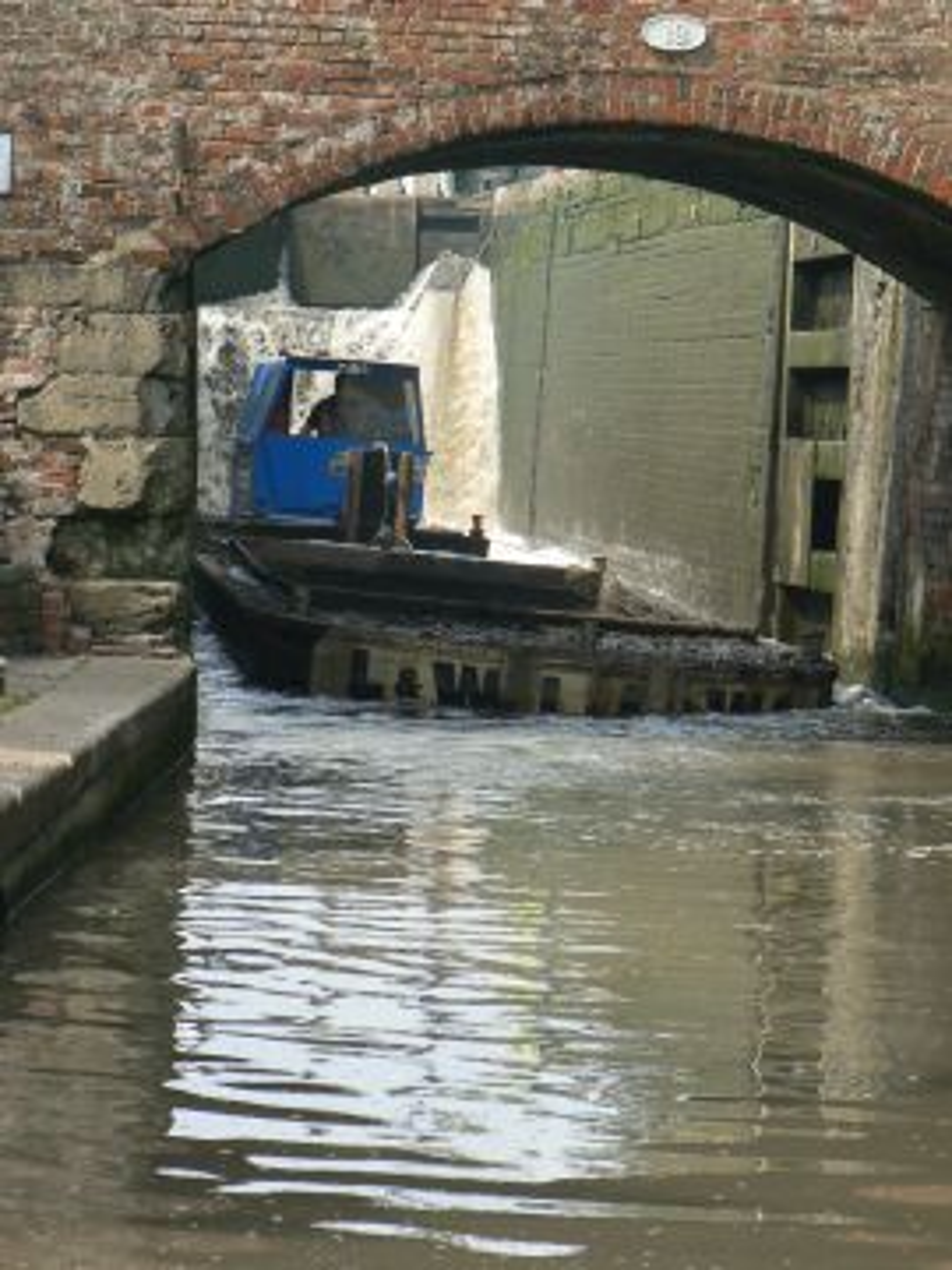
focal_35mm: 157
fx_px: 5757
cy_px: 635
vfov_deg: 12.6
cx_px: 476
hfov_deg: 9.5
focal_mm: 26.2
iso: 80
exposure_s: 1/100
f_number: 5.6
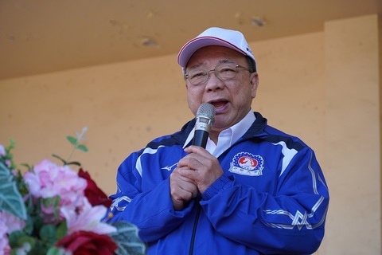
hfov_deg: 14.7
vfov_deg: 9.8
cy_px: 128
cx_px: 191
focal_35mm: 140
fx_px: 1480
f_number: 5.6
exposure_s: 1/160
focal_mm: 93
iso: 200
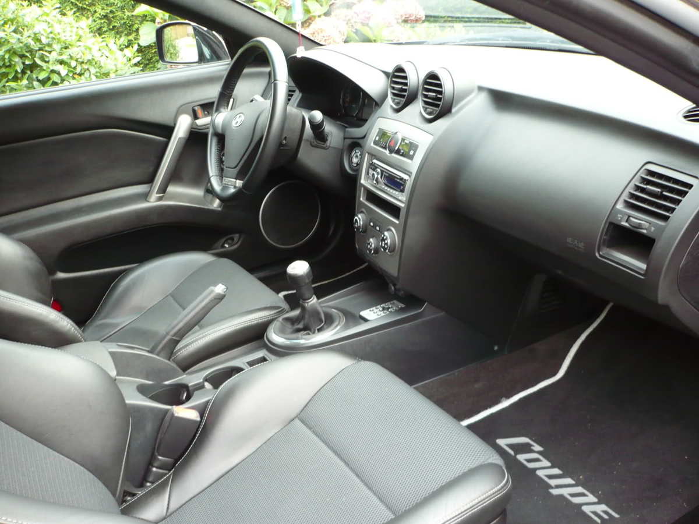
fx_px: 707
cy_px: 262
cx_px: 350
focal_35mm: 35
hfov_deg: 52.6
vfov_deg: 40.7
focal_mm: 5.8
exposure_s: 1/30
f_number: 2.8
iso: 160
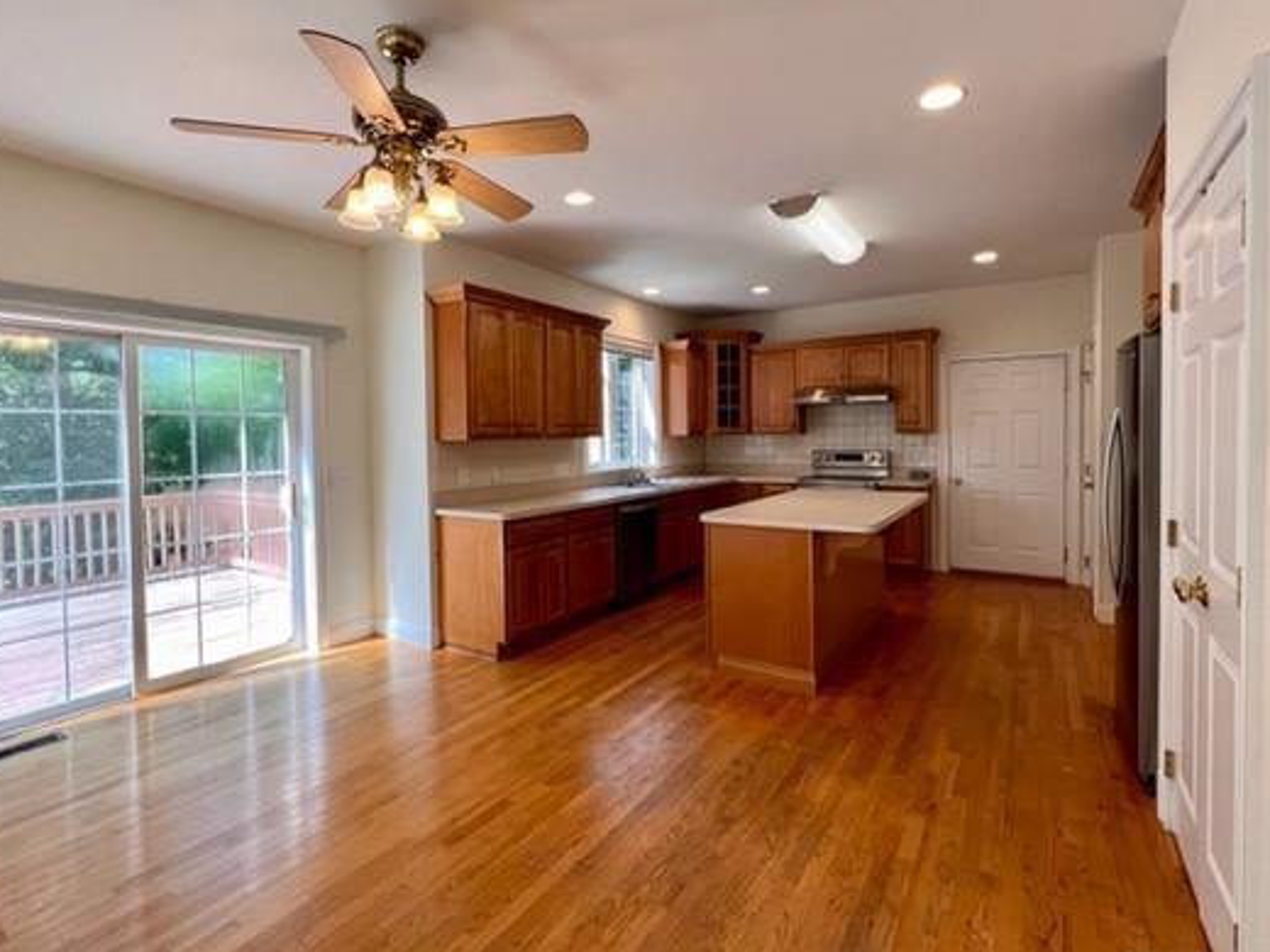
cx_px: 608
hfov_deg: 94.4
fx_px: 587
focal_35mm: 16
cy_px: 447
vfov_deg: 78.0
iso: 80
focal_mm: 1.57
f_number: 1.8
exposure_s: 1/120
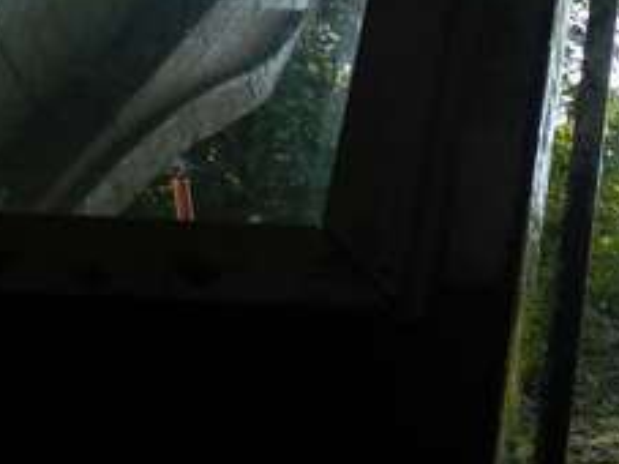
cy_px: 524
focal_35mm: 88
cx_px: 984
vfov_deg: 16.2
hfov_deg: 19.0
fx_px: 1573
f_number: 3.1
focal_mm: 4.5
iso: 125
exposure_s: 1/400
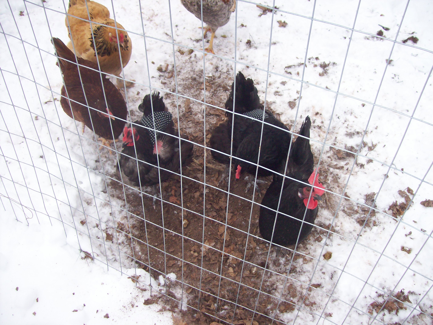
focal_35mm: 36
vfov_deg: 39.6
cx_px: 216
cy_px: 162
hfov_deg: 51.4
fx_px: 450
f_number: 2.7
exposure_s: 1/221
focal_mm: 6
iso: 80
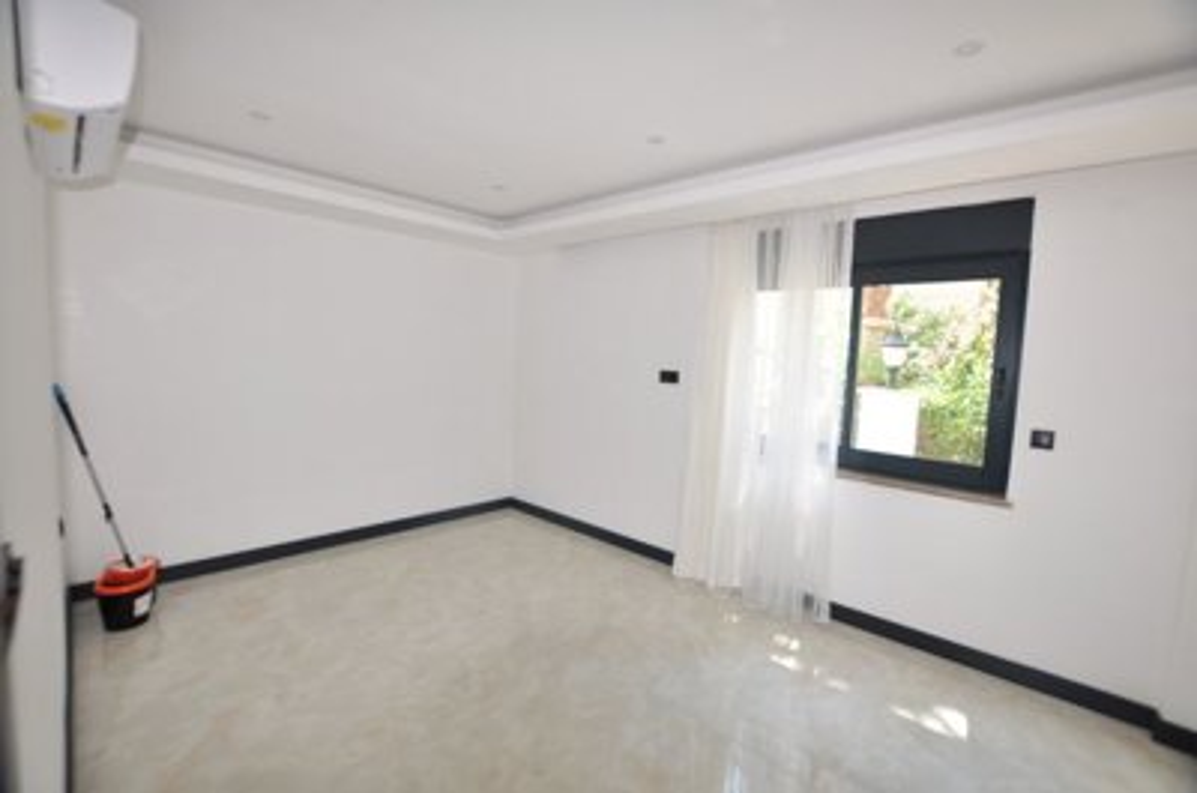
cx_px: 598
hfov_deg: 100.5
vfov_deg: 77.1
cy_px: 396
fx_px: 498
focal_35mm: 15
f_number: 4.5
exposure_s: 1/100
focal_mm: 10
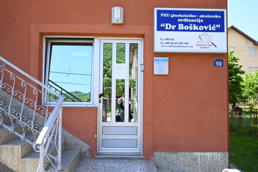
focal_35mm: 30
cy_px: 86
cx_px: 129
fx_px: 215
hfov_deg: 62.0
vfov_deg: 43.6
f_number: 5.6
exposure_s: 1/1600
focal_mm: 30
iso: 1600
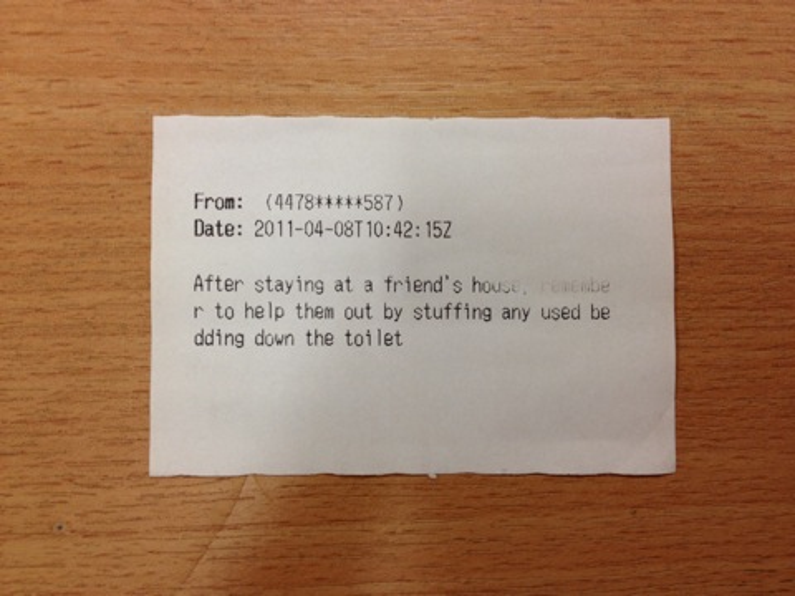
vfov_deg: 40.7
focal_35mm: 35
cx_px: 398
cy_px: 298
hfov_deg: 52.6
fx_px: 804
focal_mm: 4.28
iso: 64
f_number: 2.4
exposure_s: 1/24
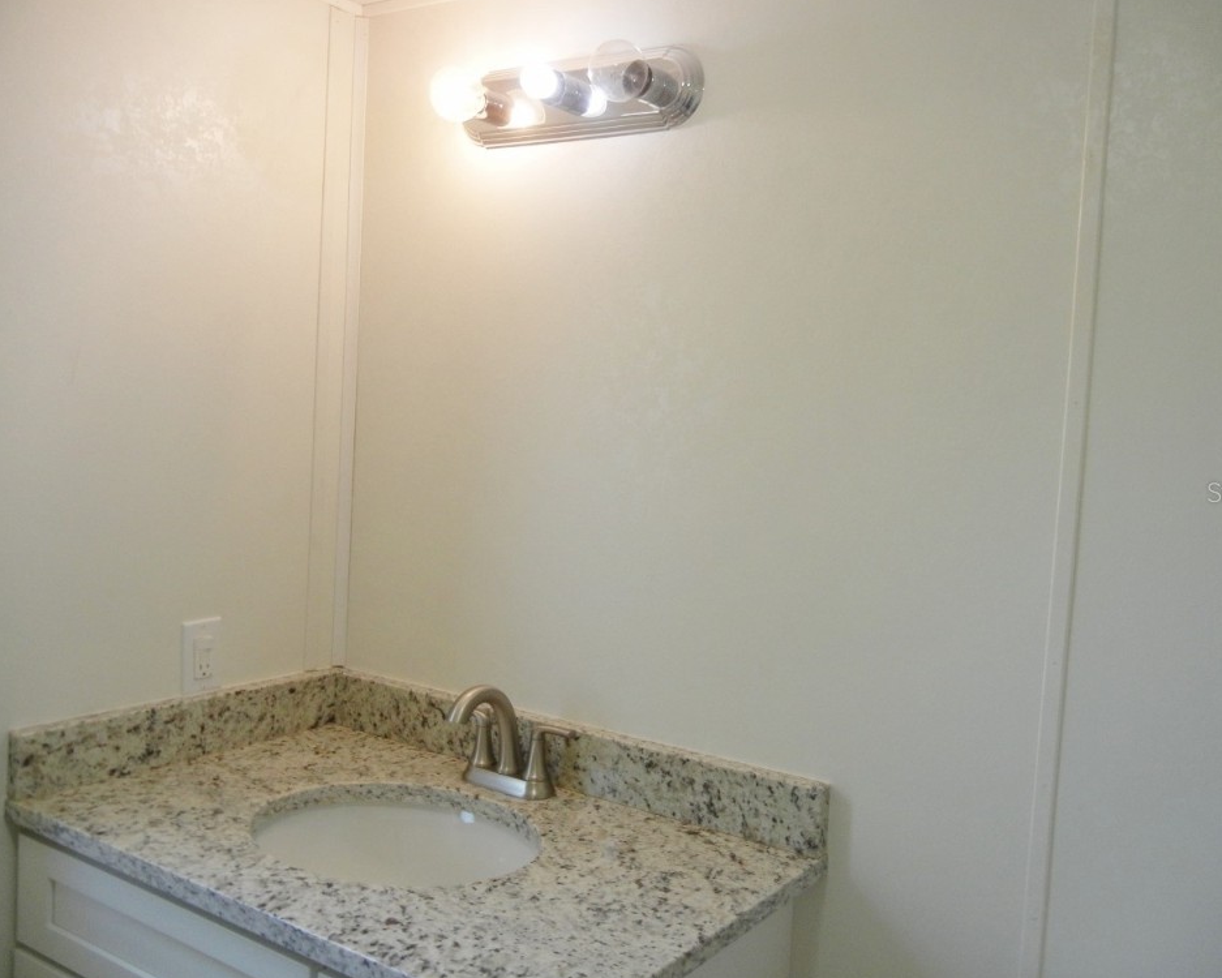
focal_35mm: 32
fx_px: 1158
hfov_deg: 55.6
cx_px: 663
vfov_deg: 45.8
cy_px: 492
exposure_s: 1/56.8
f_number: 3.5
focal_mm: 5.4
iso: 160
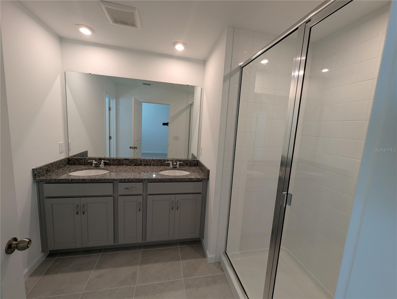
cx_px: 198
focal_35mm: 13
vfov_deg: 90.1
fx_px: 149
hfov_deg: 106.1
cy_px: 150
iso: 55
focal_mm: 1.95
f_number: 2.2
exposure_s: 1/60
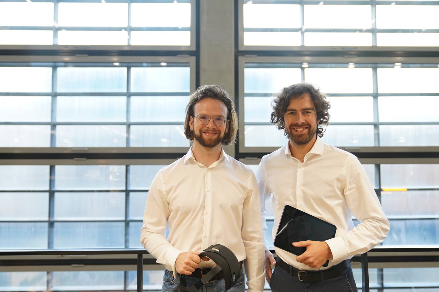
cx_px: 220
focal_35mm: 31
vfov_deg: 42.3
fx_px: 378
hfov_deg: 60.3
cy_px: 146
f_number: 2.8
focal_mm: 31
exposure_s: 1/350
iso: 2500
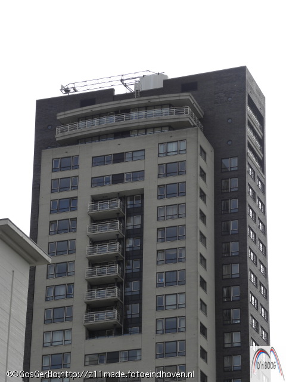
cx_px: 143
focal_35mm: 144
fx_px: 1586
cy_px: 191
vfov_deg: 13.7
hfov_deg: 10.3
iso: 64
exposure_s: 1/334
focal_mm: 25.7
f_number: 5.6
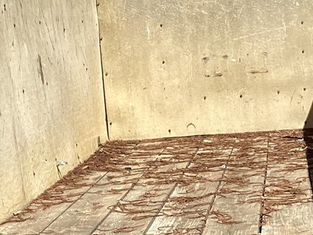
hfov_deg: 17.3
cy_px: 317
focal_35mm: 114
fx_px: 1032
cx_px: 157
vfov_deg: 12.6
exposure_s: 1/959
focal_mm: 3.3
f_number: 2.4
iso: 25
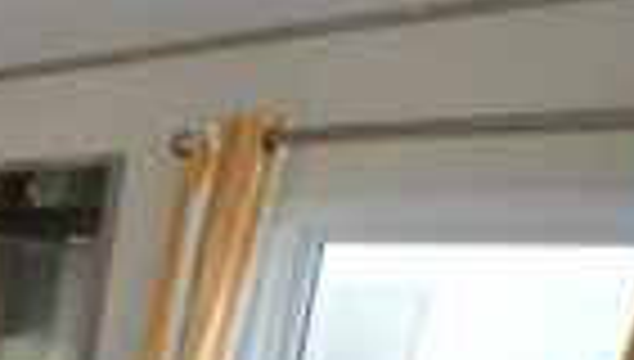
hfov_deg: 24.1
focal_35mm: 60
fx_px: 1011
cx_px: -400
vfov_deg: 18.3
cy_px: 513
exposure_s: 1/80
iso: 400
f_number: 4.5
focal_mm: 10
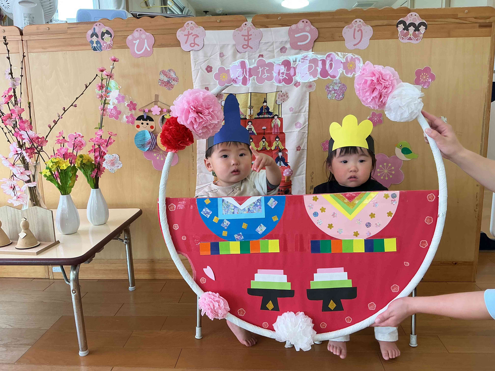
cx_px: 248
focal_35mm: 29
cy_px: 186
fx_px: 415
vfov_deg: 48.2
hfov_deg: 61.7
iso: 40
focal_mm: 3
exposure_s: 1/60
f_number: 1.8
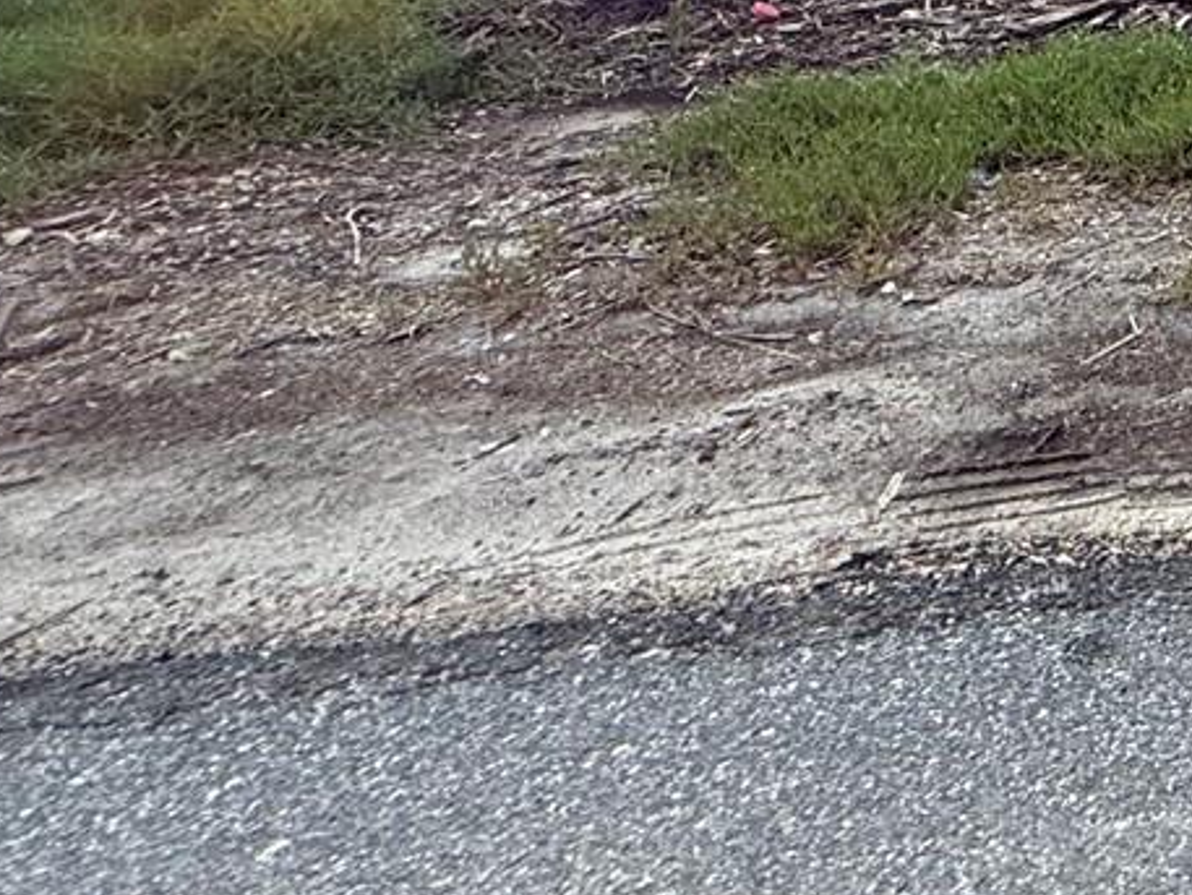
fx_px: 1688
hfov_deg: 24.2
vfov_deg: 22.5
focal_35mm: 49
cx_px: 2006
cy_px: -551
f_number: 2.2
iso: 64
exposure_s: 1/324
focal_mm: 2.22
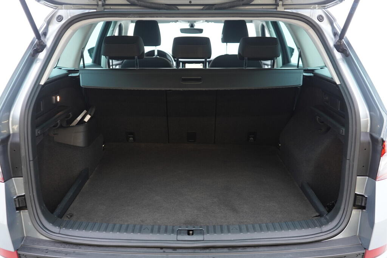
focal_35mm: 36
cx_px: 194
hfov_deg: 53.1
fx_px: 387
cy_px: 129
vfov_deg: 36.9
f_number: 2.8
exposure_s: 1/40
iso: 500
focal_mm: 24
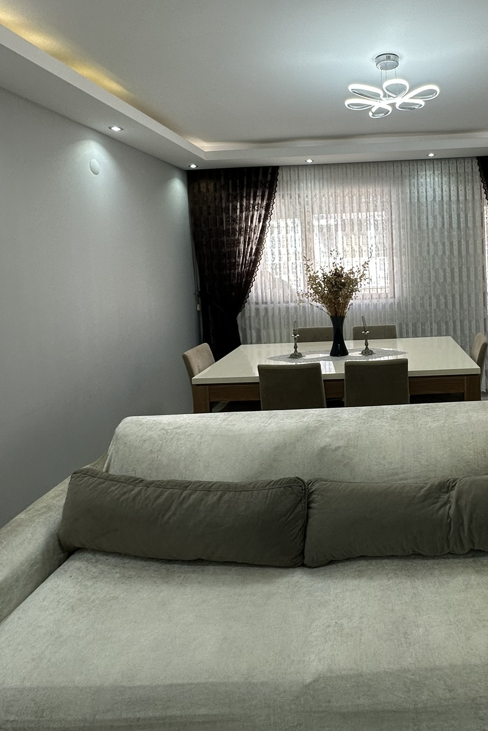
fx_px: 427
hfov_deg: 56.4
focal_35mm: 21
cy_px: 275
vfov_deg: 79.7
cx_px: 369
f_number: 2.2
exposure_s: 1/100
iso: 64
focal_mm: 2.22
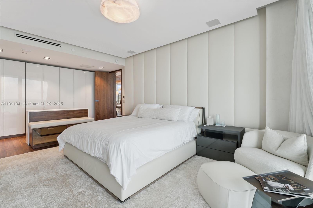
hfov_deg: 96.4
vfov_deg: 73.4
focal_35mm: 16
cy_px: 104
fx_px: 140
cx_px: 156
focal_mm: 16.1
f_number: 9
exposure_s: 1/25
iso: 200
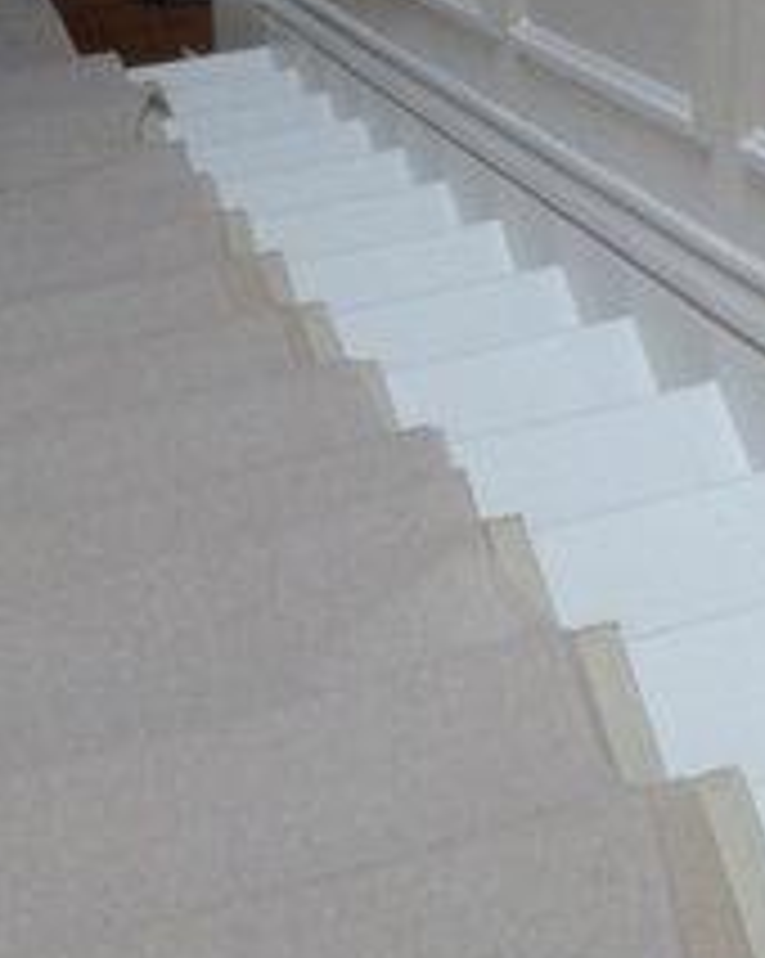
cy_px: -351
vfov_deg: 15.1
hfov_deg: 11.9
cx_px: 1274
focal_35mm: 121
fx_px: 3429
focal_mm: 4.12
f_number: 2.4
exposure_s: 1/60
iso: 50
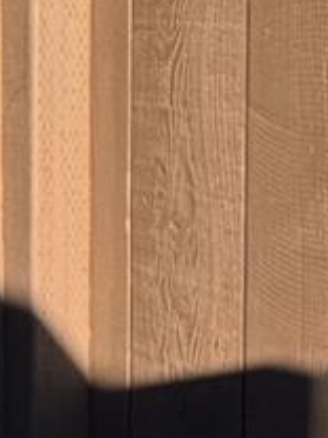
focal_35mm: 101
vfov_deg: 19.1
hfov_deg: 9.2
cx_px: -832
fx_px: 1276
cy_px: 36
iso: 50
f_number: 2.2
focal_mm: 2.22
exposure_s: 1/525
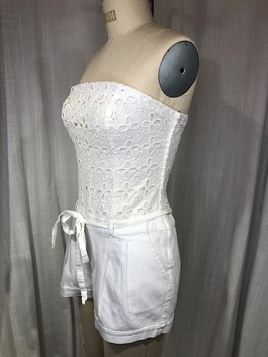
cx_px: 134
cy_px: 178
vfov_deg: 63.4
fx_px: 289
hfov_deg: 49.7
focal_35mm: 28
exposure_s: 1/219
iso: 20
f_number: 1.8
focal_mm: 3.99
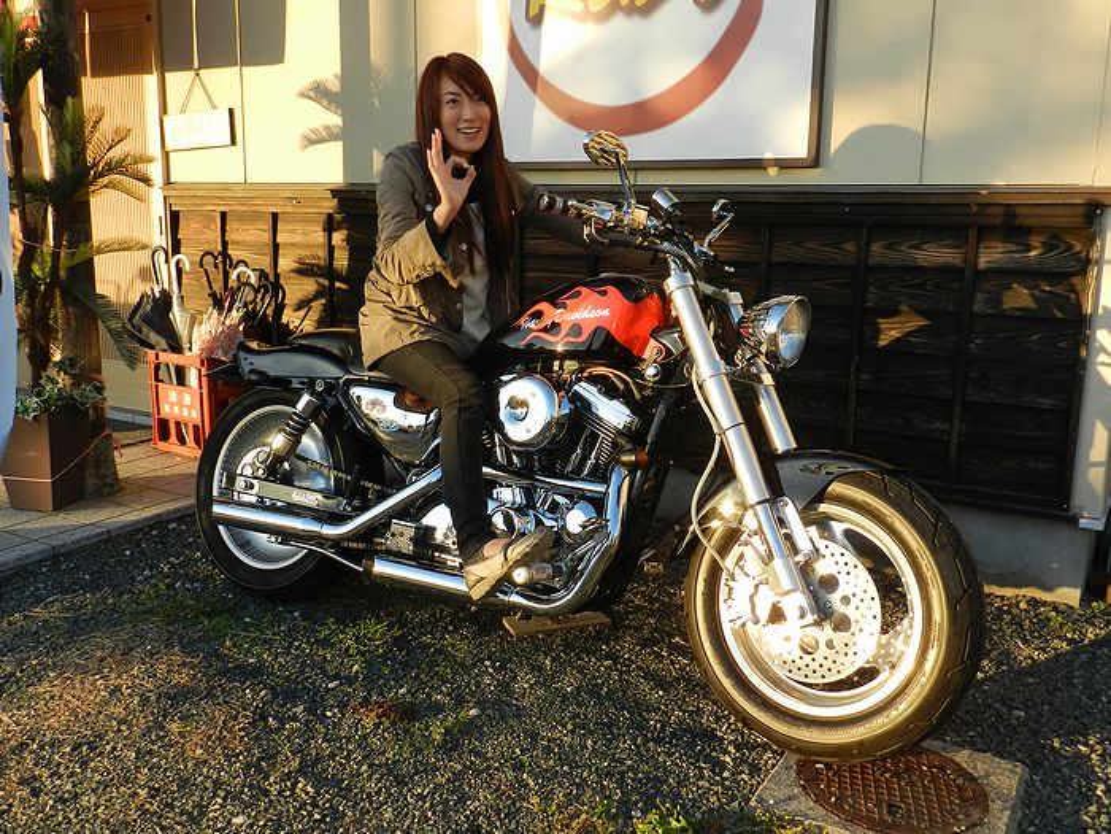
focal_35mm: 32
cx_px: 556
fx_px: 1027
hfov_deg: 56.8
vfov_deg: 44.2
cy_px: 417
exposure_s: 1/250
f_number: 3.7
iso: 160
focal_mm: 5.6
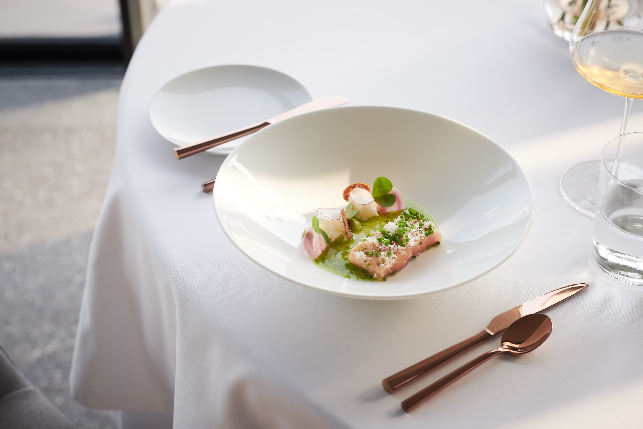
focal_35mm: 58
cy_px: 220
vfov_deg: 23.4
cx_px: 353
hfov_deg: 34.5
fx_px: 1036
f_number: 4.5
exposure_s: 1/60
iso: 100
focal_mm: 50
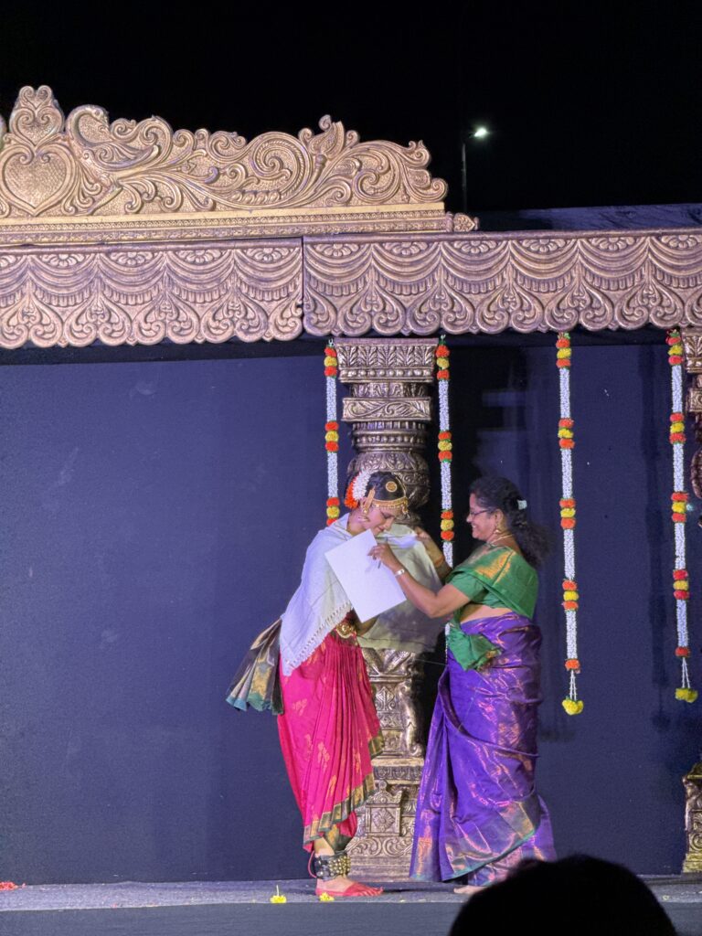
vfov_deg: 16.4
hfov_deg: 12.3
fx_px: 3245
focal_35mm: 120
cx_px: 351
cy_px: 468
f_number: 2.8
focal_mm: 15.66
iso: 250
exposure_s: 1/50
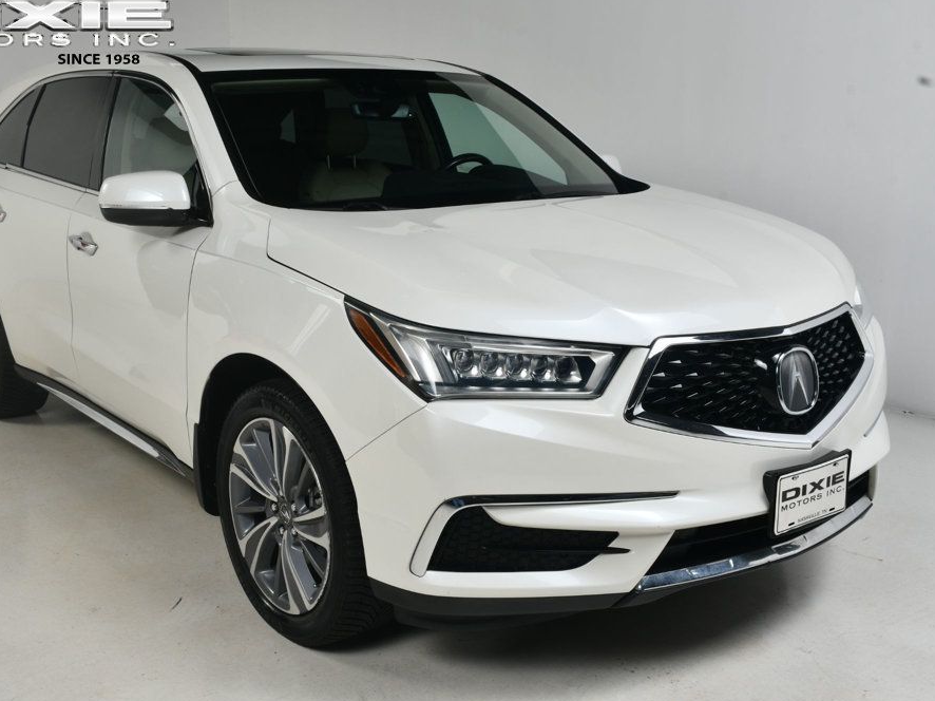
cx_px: 418
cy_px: 348
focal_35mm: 40
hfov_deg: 46.7
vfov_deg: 35.9
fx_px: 1080
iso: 100
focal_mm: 24
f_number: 14
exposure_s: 1/160
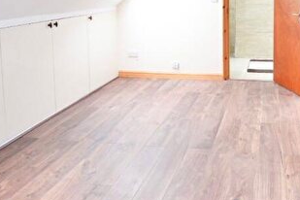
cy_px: 5
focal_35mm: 34
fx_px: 283
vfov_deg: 35.6
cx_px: 248
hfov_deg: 51.6
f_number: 3.5
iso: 640
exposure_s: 1/250
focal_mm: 10
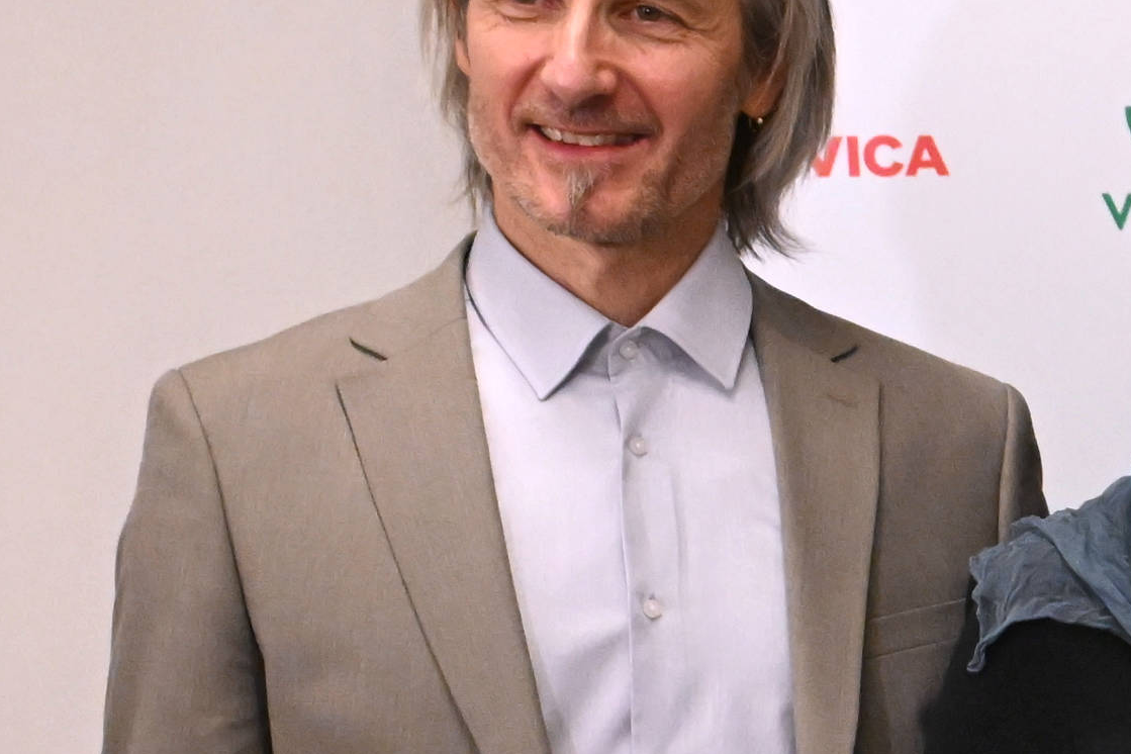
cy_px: 1139
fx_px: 5302
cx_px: 2601
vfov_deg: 8.0
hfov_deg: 10.6
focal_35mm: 169
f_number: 5
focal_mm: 30.5
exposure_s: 1/200
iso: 4000
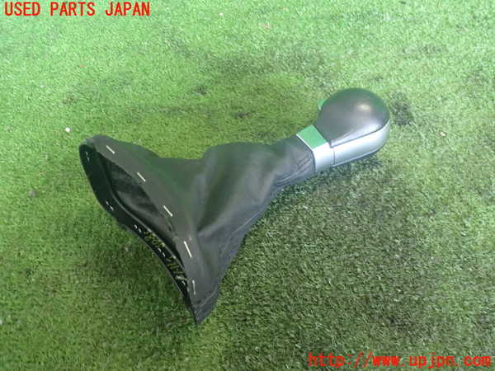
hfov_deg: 60.0
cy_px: 186
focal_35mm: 30
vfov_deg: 46.8
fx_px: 429
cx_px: 248
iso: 800
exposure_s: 1/60
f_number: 2.3
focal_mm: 5.4
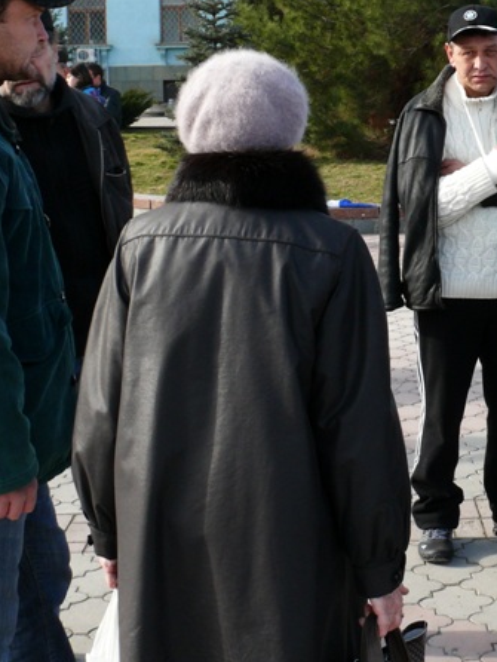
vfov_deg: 28.3
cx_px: 450
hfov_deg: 21.2
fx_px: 1301
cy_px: 214
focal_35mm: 68
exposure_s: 1/250
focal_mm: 7.4
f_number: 5
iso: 100
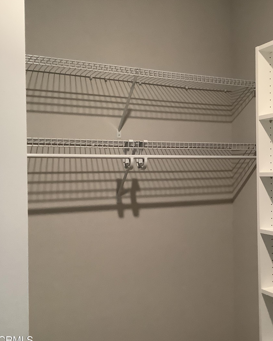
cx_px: 199
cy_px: 175
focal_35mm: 43
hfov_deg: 34.3
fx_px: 434
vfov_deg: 42.9
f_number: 2.4
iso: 250
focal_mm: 3.3
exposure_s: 1/50
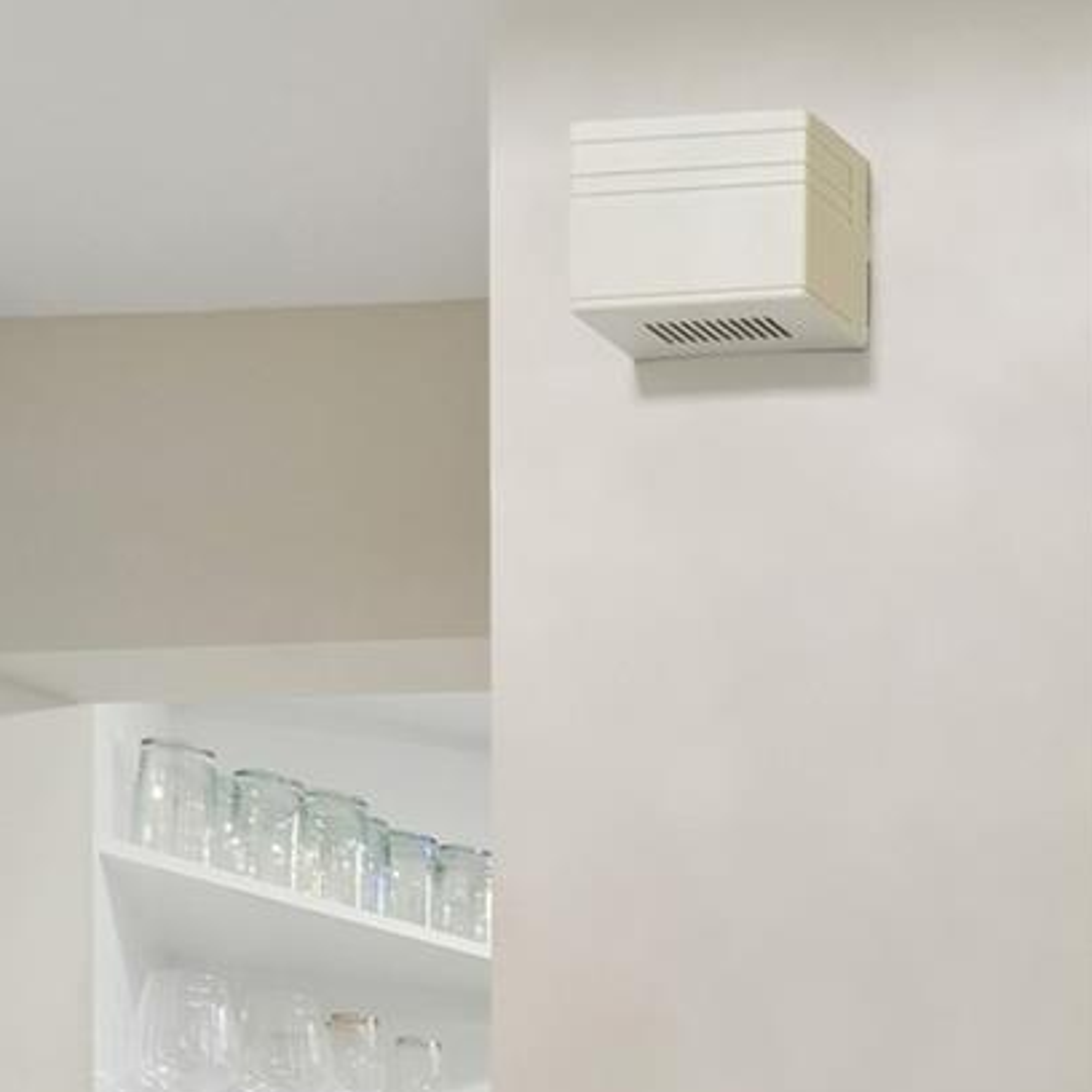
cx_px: 2090
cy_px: 1402
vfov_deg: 28.3
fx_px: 1785
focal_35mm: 50
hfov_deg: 20.3
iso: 100
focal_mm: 10
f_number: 7.1
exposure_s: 1/25
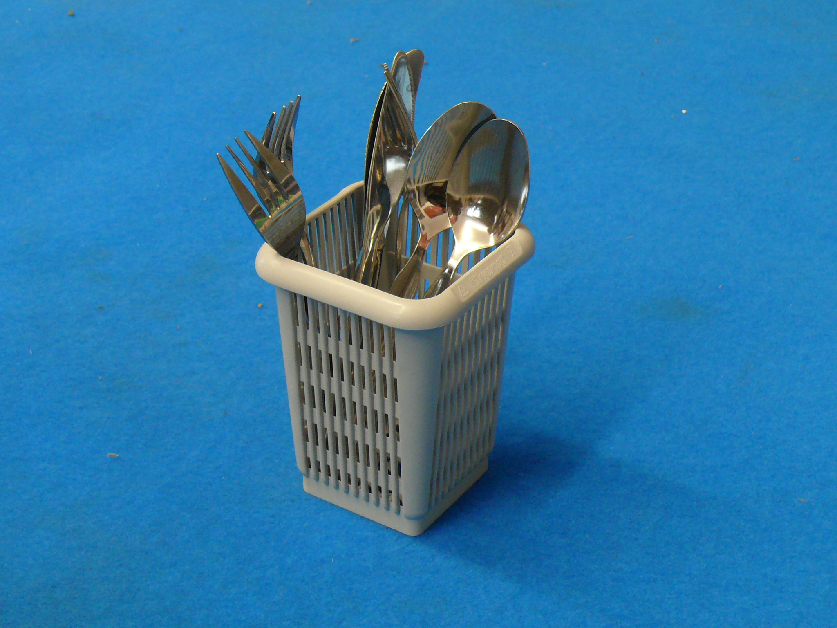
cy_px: 314
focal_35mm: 72
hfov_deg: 27.0
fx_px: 1741
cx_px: 418
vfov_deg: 20.4
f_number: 3.2
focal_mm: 11.1
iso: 200
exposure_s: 1/20
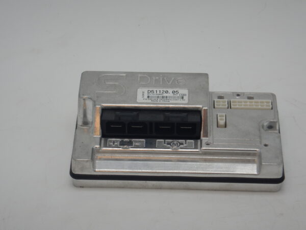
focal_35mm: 120
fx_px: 1061
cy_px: 115
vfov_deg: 12.3
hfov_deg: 16.4
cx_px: 153
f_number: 4.9
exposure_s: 1/200
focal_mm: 21.5
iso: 125
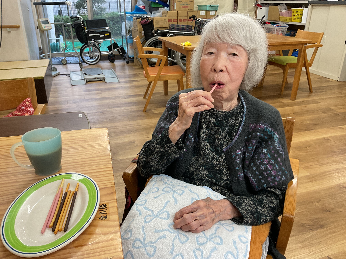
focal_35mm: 29
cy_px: 130
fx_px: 290
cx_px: 173
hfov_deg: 61.7
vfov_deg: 48.2
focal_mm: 3
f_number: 1.8
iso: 64
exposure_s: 1/60
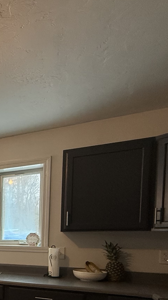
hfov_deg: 21.3
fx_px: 285
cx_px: -137
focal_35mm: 36
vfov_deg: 51.1
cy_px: 249
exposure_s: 1/120
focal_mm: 2.22
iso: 320
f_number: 2.2
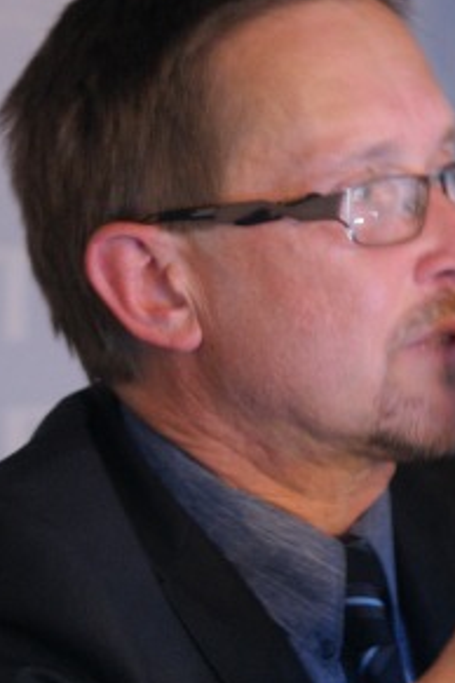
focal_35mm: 282
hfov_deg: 4.9
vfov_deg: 7.3
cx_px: 412
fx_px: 5346
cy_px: 526
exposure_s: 1/1.67
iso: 400
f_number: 4
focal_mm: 90
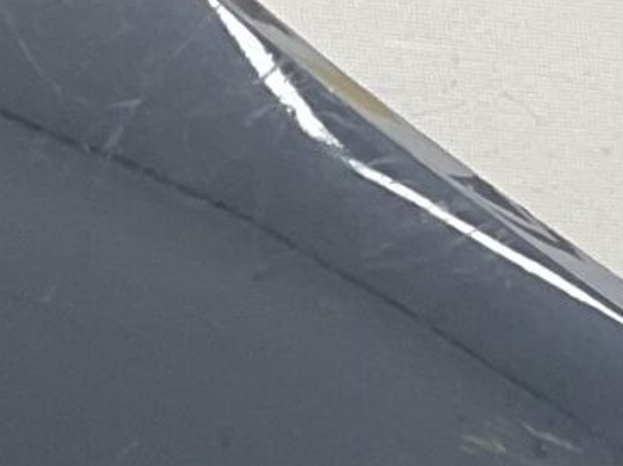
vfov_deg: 6.9
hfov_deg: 8.7
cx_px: 1595
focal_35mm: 203
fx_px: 3651
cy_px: 1163
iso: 25
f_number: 1.8
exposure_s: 1/100
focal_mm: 3
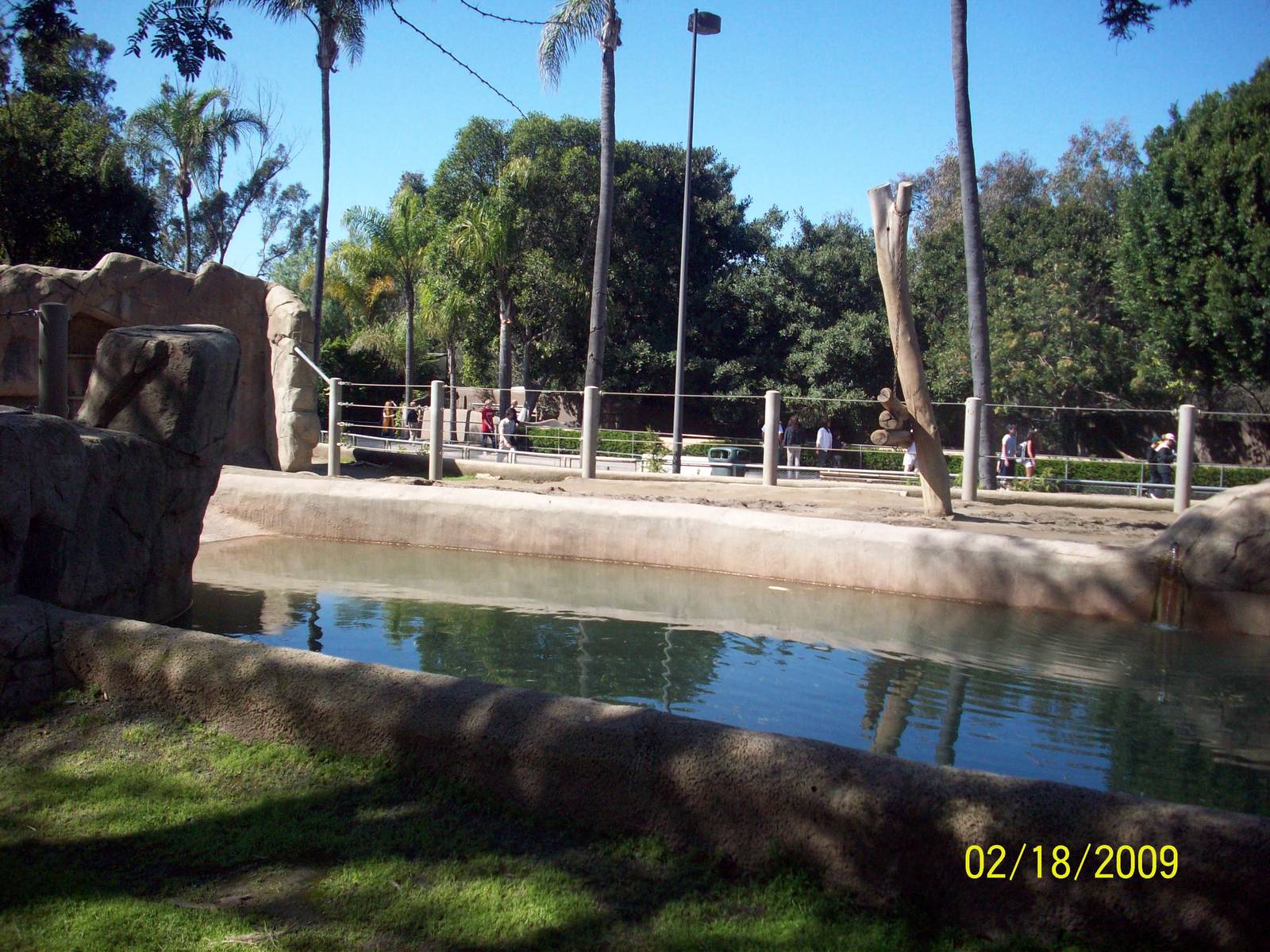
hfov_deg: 50.1
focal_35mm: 37
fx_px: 1357
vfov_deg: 38.7
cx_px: 635
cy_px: 476
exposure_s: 1/209
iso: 80
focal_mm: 6.2
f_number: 5.6
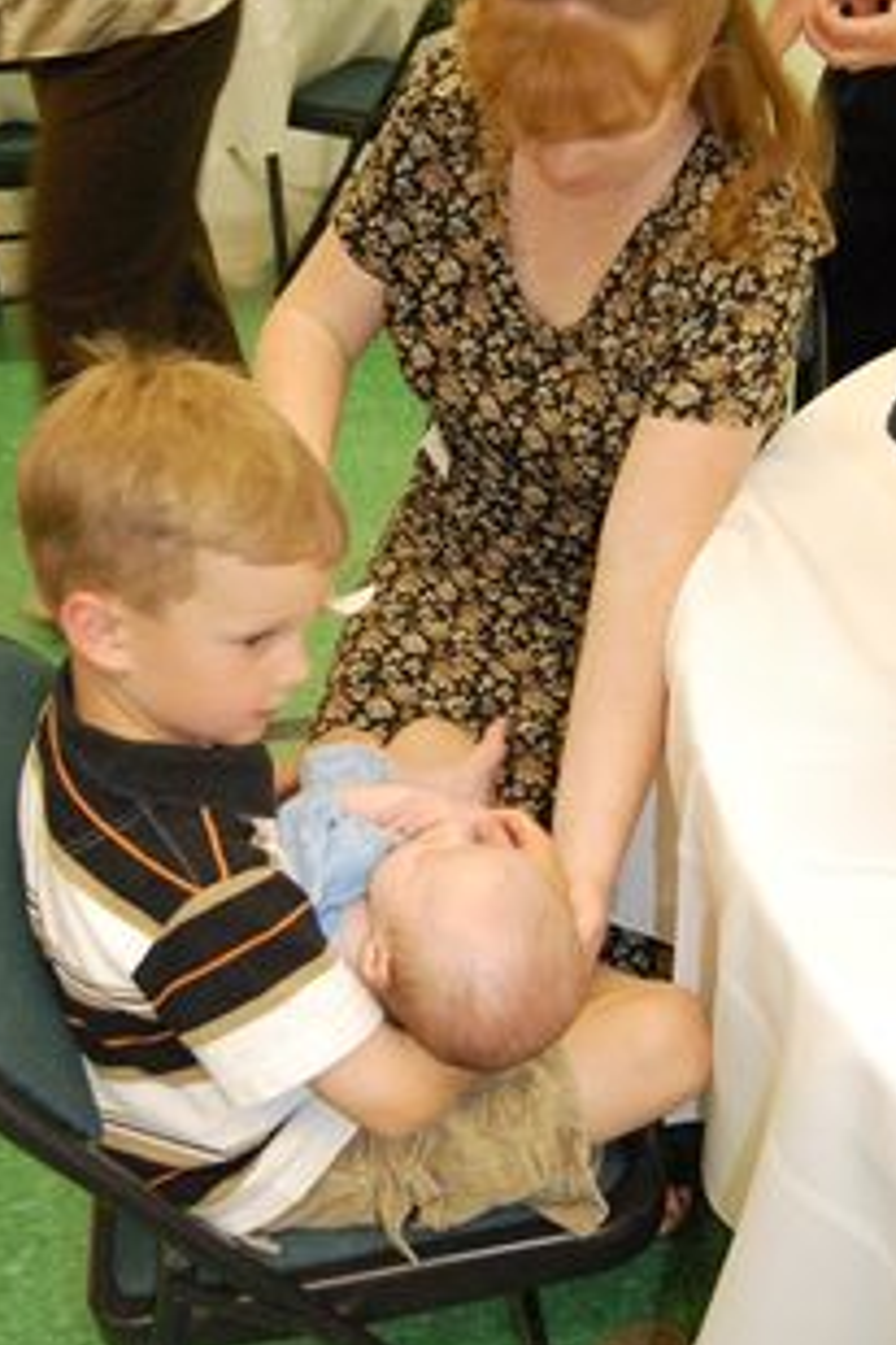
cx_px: 526
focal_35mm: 45
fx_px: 1667
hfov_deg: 30.0
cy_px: 570
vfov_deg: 43.8
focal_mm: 23
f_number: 5
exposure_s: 1/25
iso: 1600
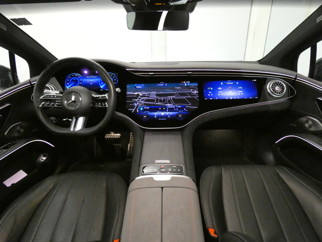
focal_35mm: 20
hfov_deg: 81.7
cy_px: 121
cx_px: 161
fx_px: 186
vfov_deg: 66.0
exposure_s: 1/30
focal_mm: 3.6
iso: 1600
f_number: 2.8
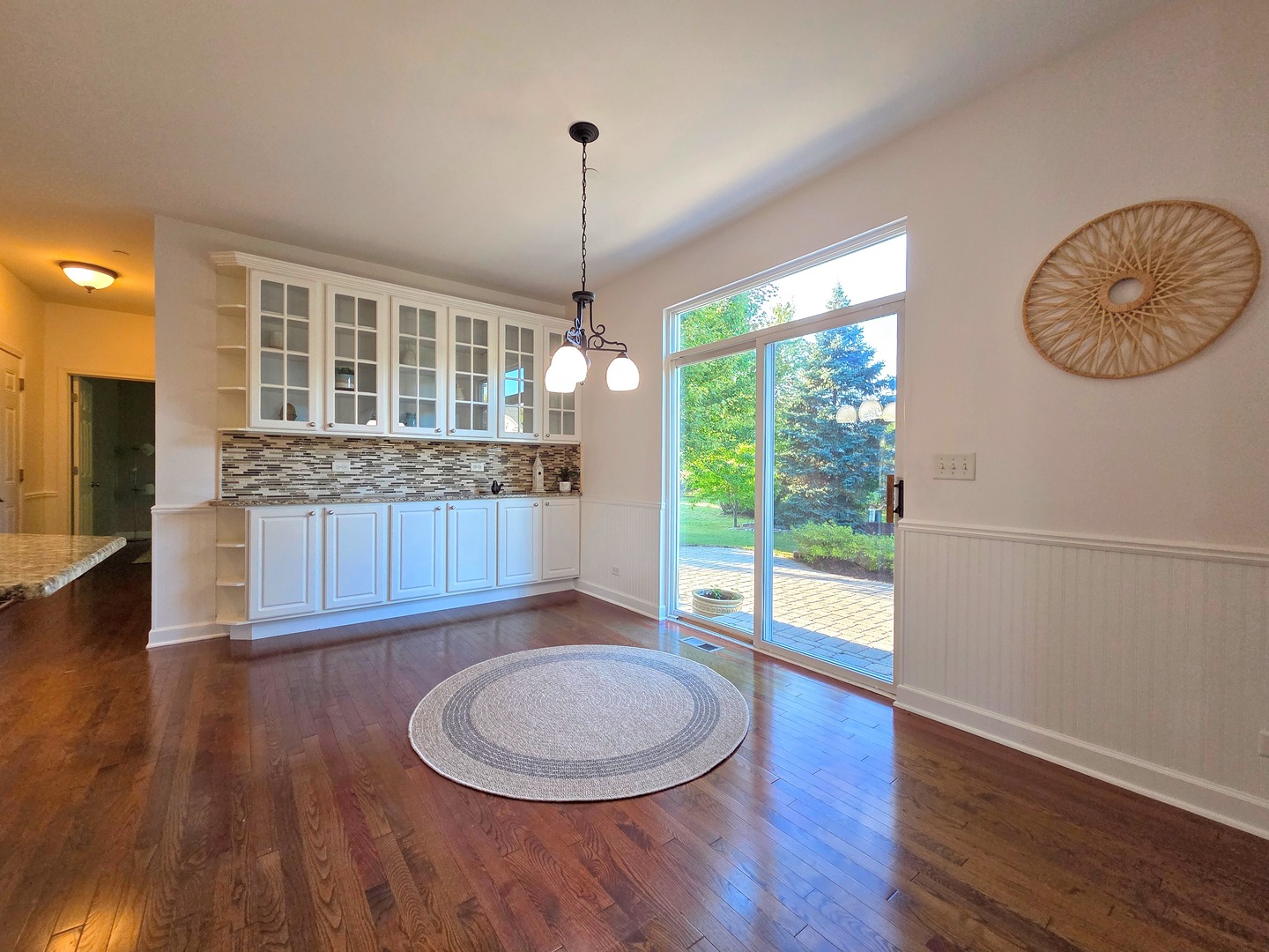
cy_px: 476
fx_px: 477
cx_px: 634
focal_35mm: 13
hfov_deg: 106.2
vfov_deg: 89.9
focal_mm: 2.2
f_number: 2.2
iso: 200
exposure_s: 1/120
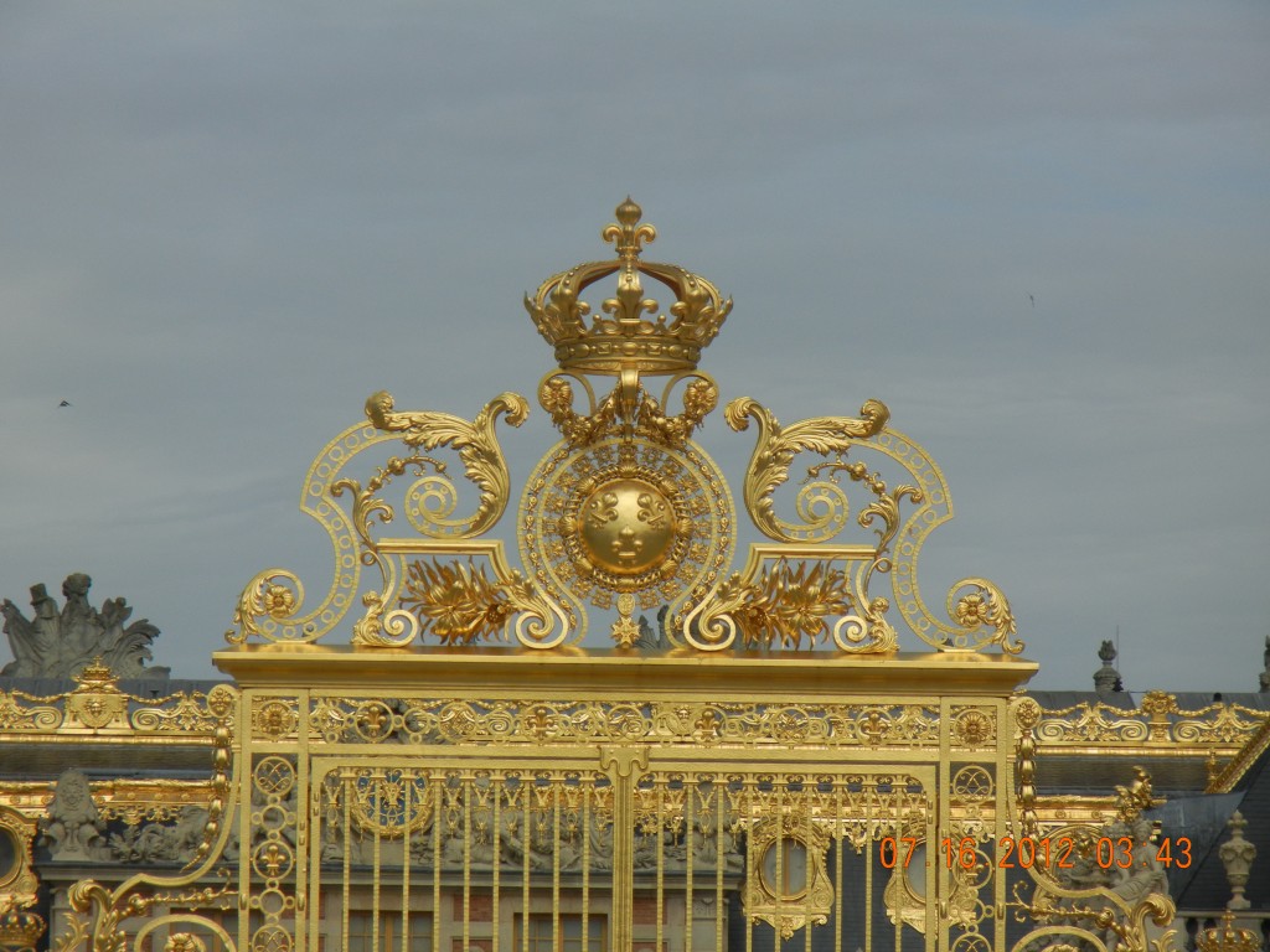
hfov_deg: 6.6
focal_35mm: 300
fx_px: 11006
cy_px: 476
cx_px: 635
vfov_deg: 5.0
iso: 160
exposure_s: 1/399
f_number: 11.2
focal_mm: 54
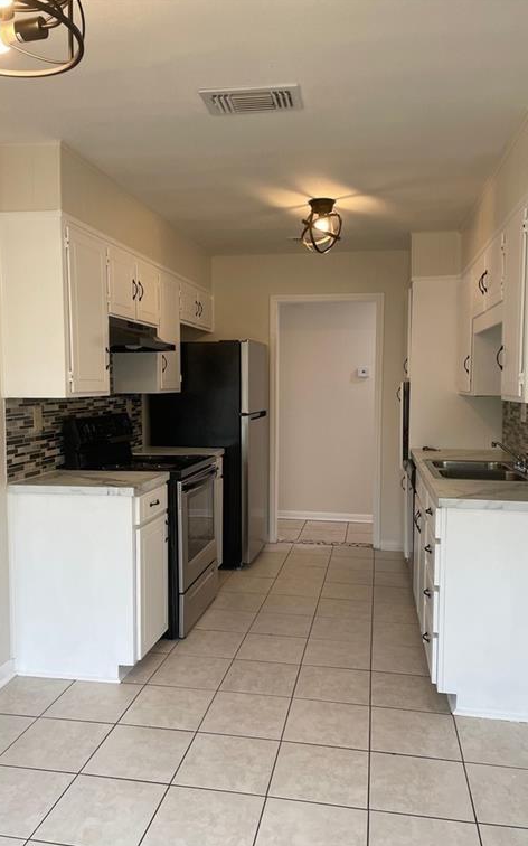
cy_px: 426
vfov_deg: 66.5
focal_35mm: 28
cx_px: 260
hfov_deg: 44.5
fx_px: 645
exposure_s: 1/120
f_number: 1.6
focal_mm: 4.2
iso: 125
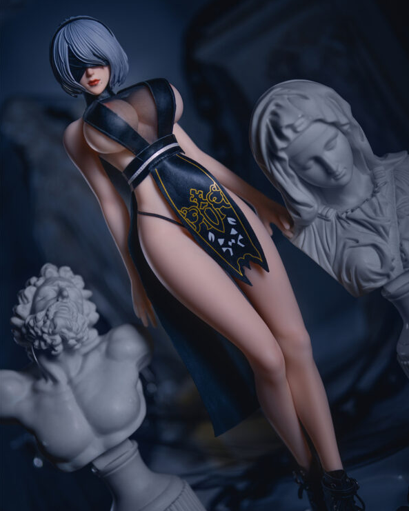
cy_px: 281
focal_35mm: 57
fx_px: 862
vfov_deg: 33.0
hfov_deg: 26.7
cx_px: 206
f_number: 1.4
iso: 50
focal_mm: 50
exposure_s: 1/640
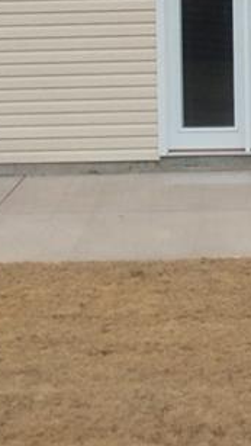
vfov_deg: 18.2
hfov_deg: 10.4
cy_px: 73
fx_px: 1371
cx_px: 210
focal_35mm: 116
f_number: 2.4
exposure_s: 1/40
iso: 32
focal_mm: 3.3
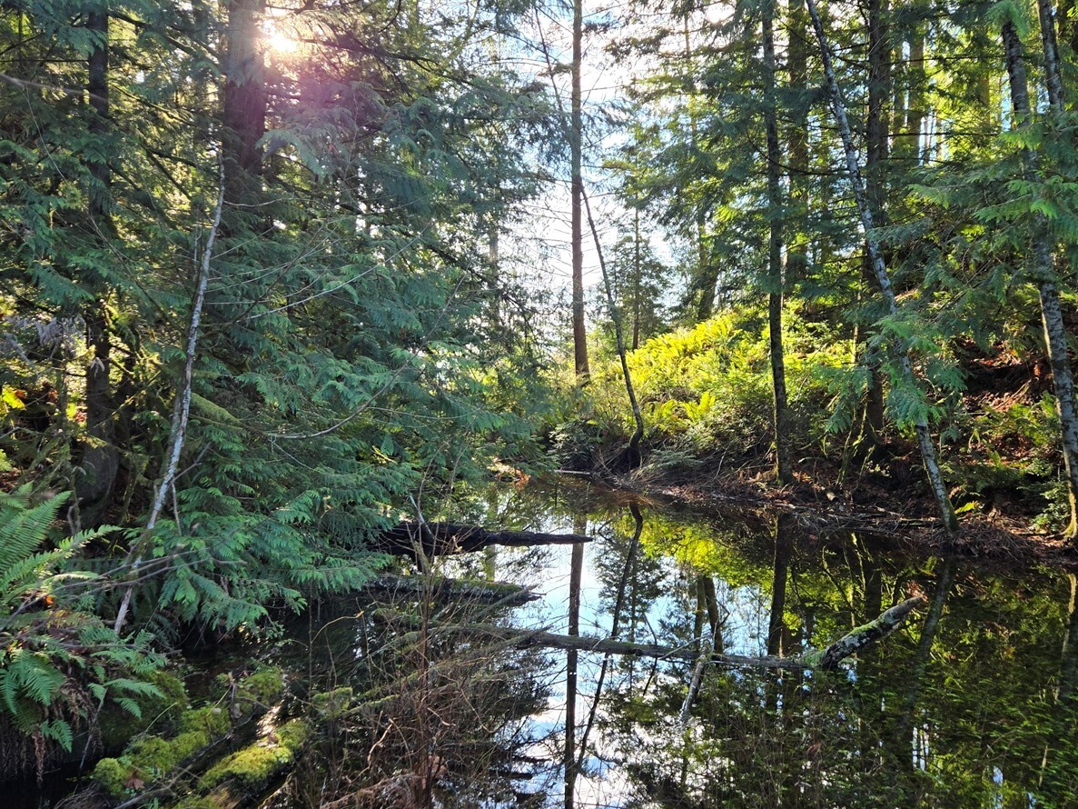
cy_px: 411
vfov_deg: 45.4
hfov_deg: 58.3
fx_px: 965
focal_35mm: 31
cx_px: 582
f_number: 1.8
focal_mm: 5.4
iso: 40
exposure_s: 1/180
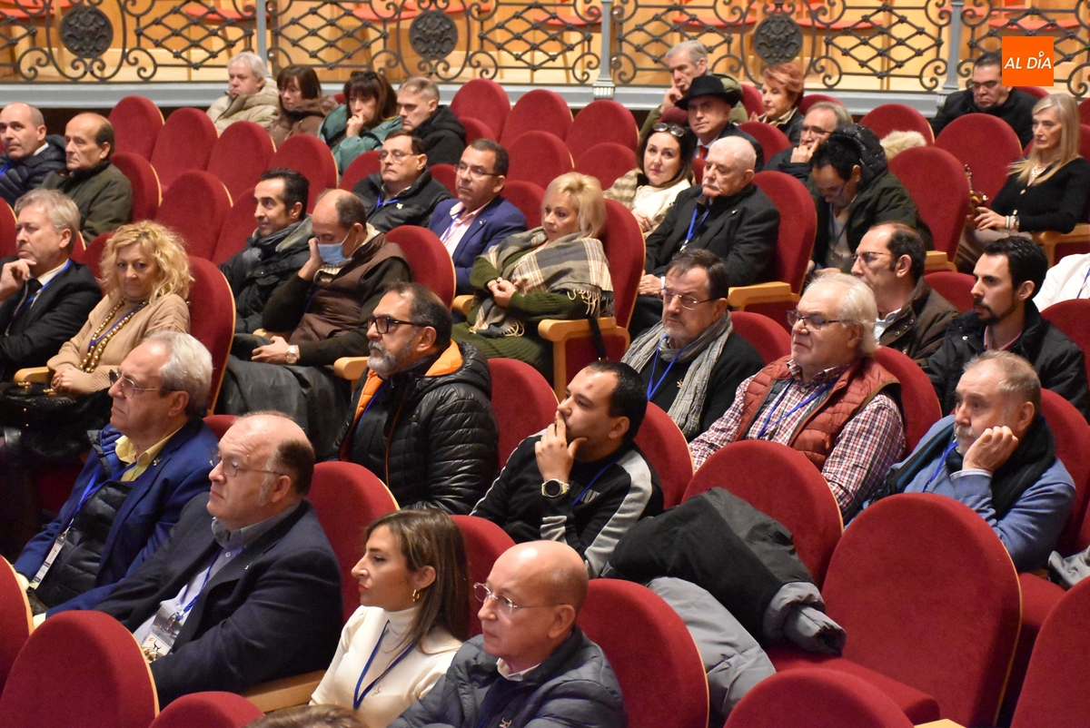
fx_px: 2182
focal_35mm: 72
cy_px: 364
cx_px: 545
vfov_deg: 19.0
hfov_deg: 28.1
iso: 11400
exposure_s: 1/60
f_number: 4.5
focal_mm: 48
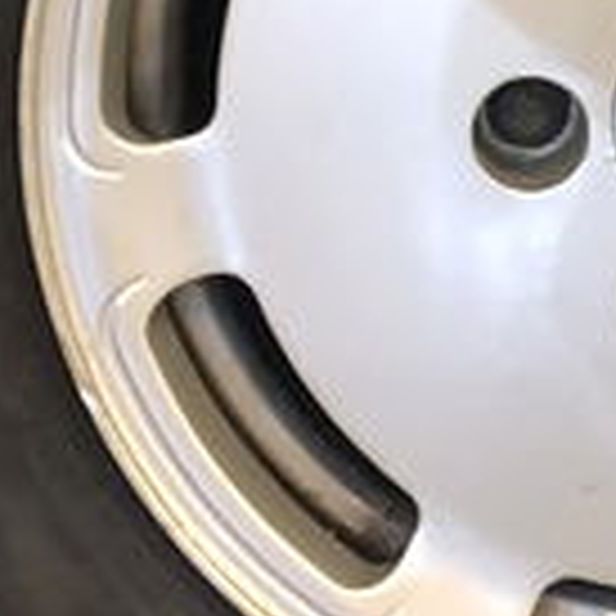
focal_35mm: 139
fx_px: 2798
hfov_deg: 12.3
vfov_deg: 12.3
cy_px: -90
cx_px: 742
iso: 100
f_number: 1.8
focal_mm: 3.99
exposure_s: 1/9
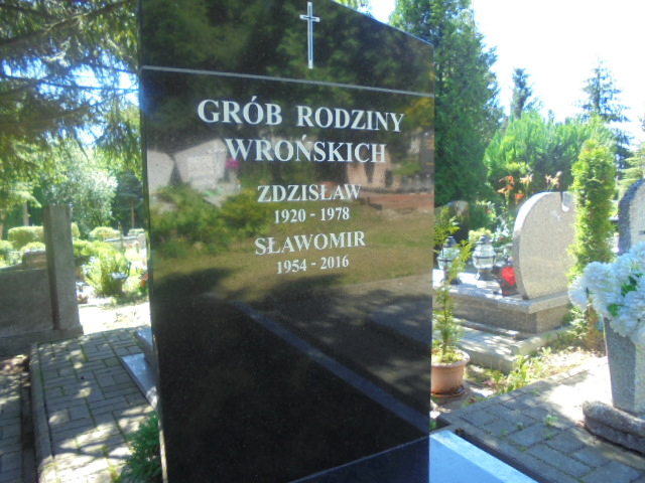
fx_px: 484
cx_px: 322
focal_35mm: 26
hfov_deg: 67.3
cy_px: 242
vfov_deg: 53.1
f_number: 3.5
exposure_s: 1/80
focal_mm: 4.6
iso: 100
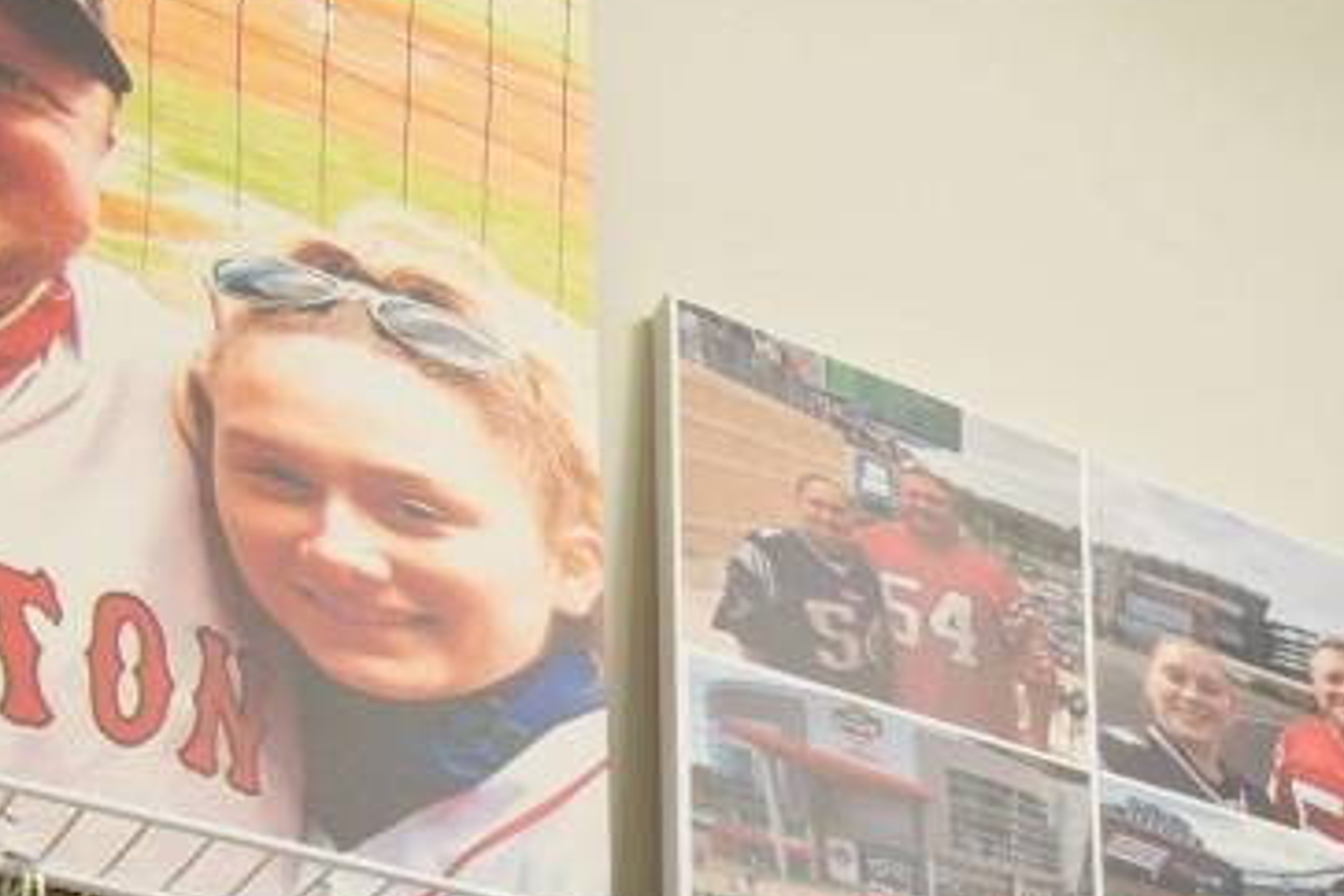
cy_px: 1825
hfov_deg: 18.8
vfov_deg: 15.7
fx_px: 2501
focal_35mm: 67
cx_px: 2684
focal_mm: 10
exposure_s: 1/5
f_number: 4.5
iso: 100
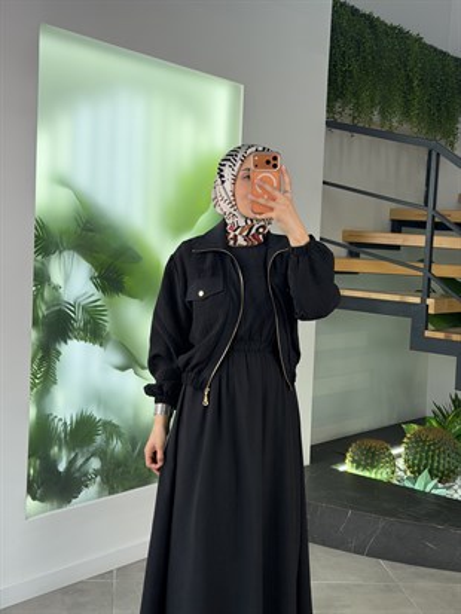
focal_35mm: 48
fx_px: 852
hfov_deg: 30.3
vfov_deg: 39.6
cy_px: 307
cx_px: 230
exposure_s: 1/204
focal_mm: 6.76
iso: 64
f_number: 1.78
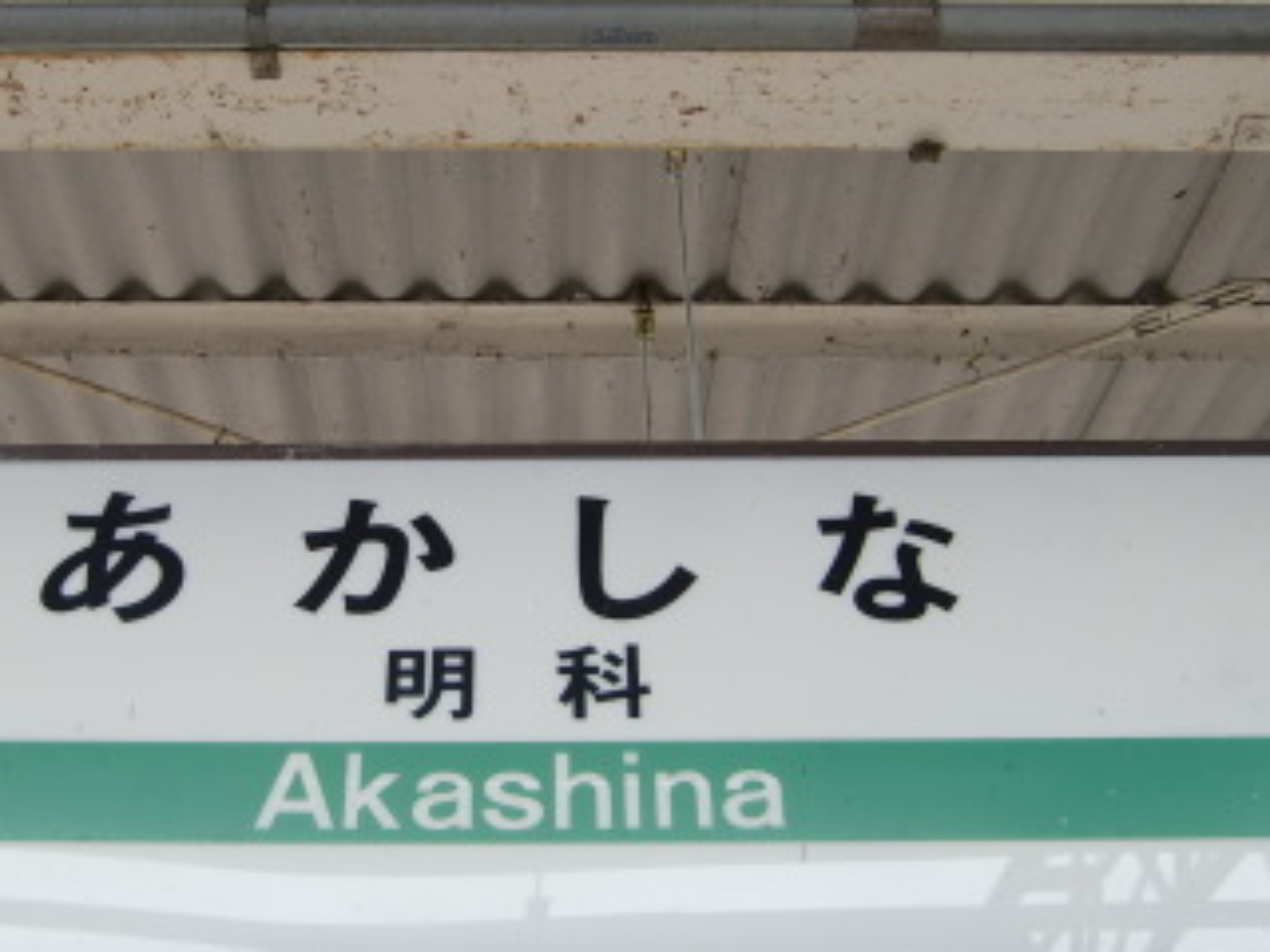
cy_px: 500
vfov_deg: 26.1
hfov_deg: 34.2
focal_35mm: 56
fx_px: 2055
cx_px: 496
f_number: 2.6
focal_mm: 4.9
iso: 64
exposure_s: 1/80
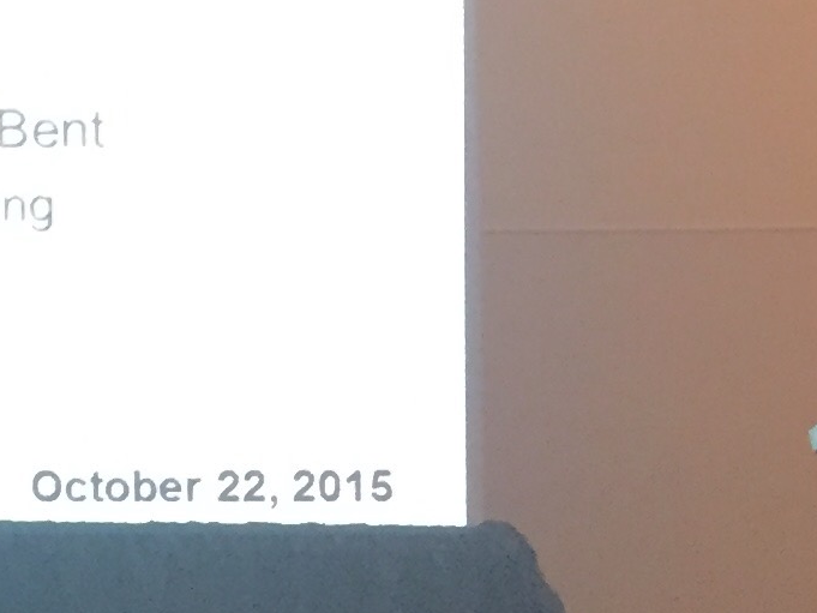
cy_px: 233
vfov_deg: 10.7
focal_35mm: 139
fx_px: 3281
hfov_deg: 12.1
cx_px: -985
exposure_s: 1/30
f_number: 2.2
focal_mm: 4.15
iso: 250
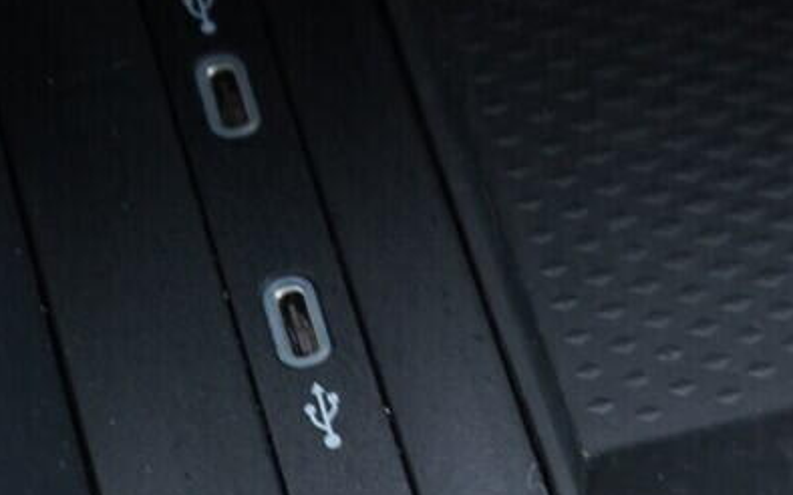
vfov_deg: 9.8
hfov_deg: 15.0
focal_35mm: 134
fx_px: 2895
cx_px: 990
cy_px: 280
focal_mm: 24
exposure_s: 1/40
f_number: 2.8
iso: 500
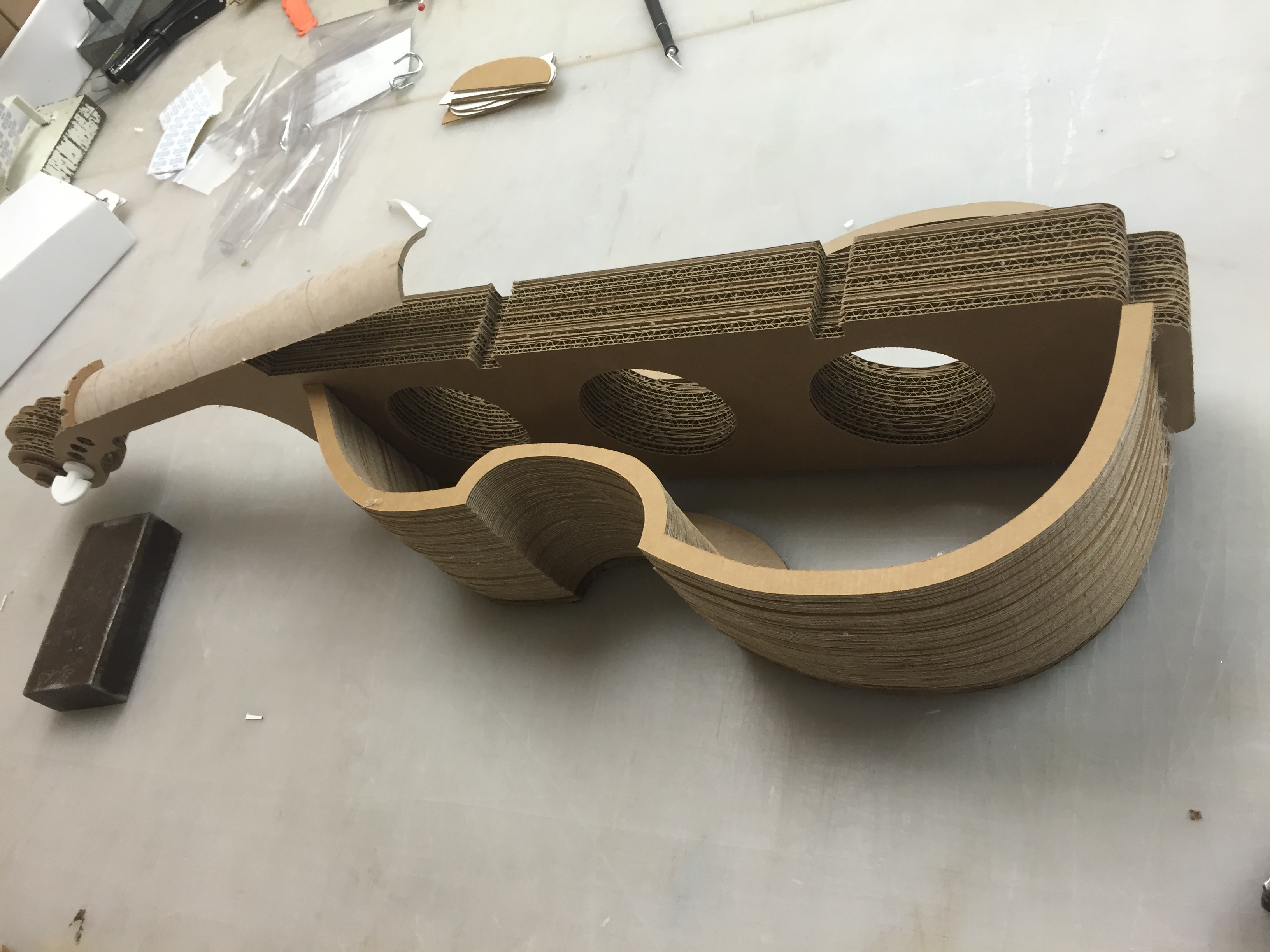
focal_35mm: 29
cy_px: 476
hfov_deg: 61.7
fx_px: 1064
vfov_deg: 48.2
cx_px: 635
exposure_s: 1/30
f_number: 2.2
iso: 32
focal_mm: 4.15
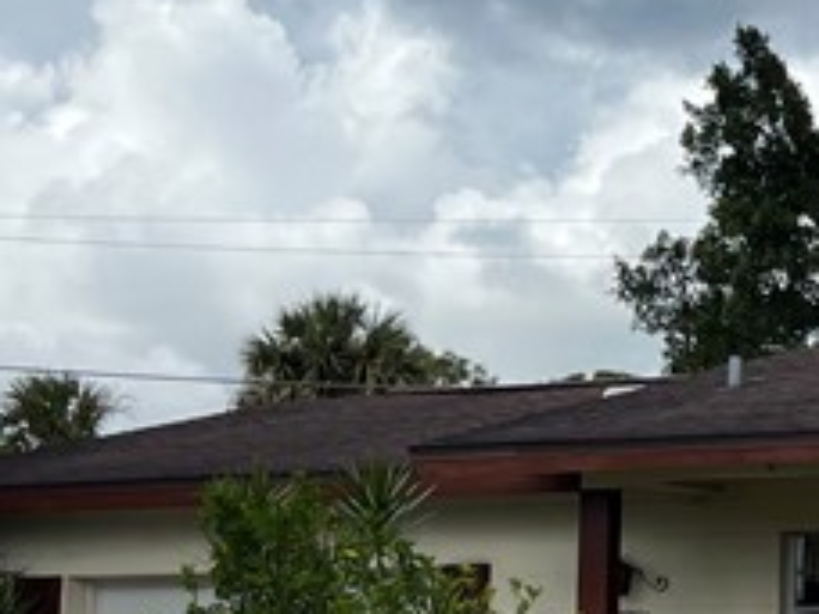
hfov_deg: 15.1
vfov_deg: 12.7
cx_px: 1372
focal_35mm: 117
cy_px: 370
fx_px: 2768
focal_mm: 5.1
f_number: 1.6
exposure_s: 1/4310
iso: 50
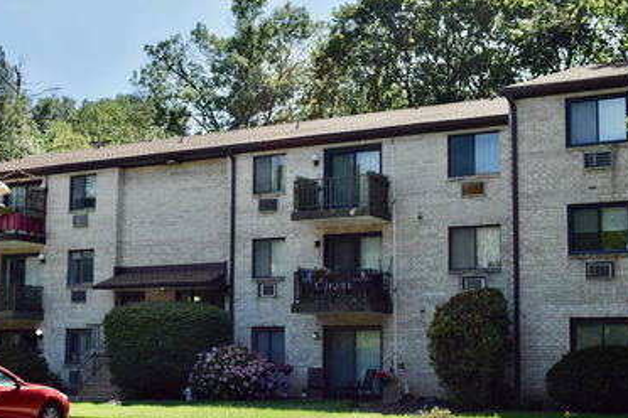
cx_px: 246
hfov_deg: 34.4
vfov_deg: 23.3
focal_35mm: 58
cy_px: 256
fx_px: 1012
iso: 100
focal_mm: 30
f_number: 10
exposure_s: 1/200
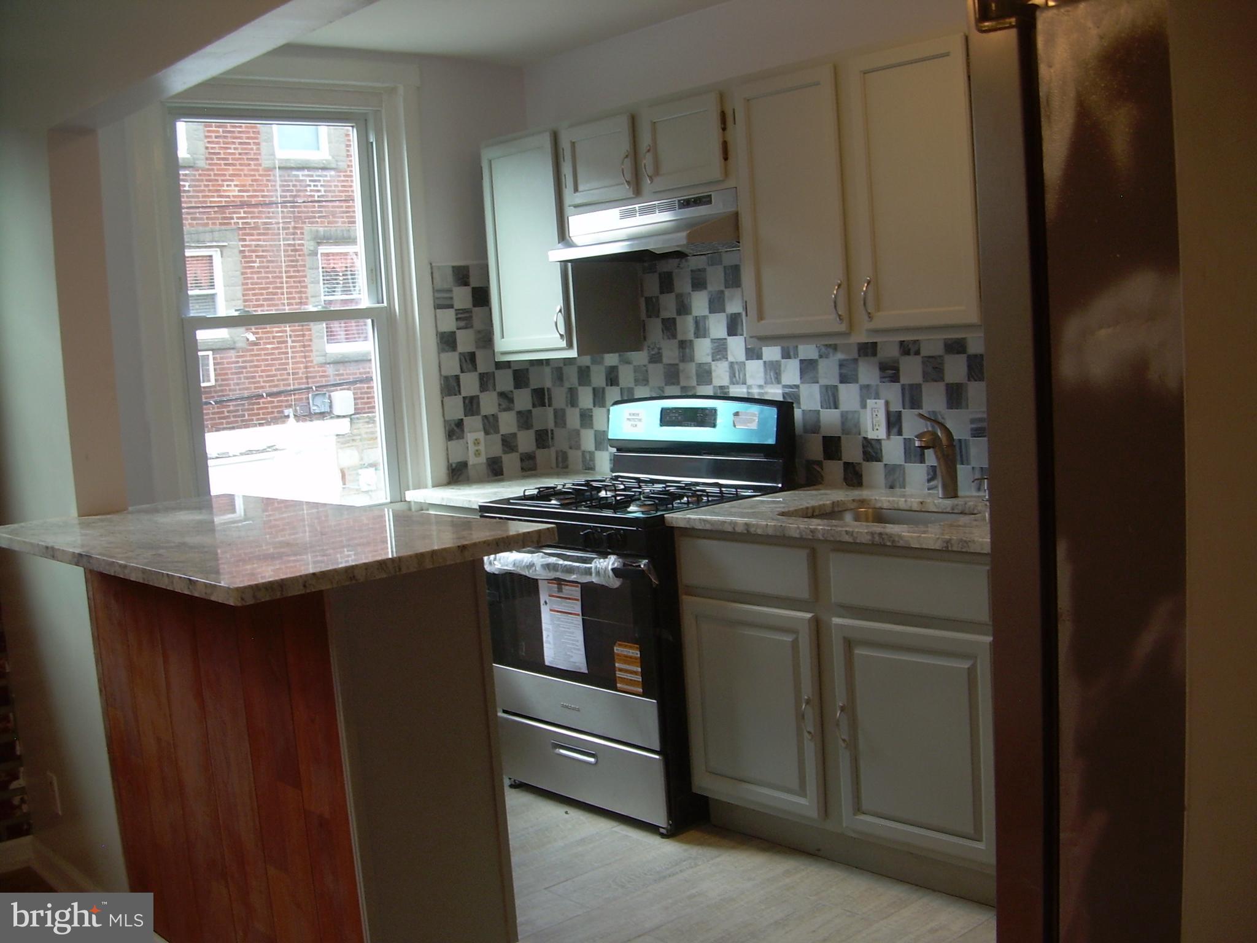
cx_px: 628
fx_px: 1380
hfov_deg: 49.0
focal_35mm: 38
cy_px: 472
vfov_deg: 37.7
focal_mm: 6.3
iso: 50
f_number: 2.8
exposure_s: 1/42.4
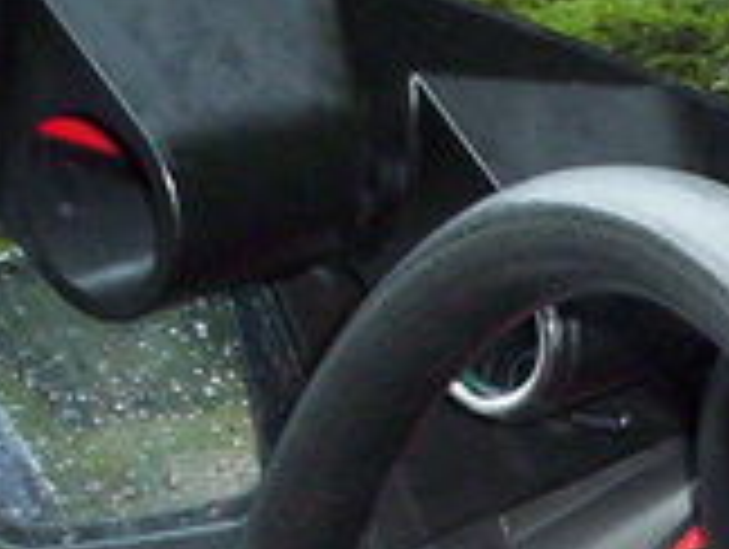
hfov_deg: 12.2
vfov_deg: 9.7
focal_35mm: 150
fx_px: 3164
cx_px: 1256
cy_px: 785
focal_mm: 4.99
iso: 140
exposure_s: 1/60
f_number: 4.5
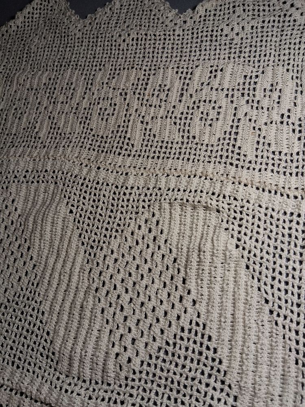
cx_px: 152
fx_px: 305
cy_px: 204
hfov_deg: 53.1
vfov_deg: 67.3
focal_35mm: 26
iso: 40
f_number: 1.8
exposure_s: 1/100
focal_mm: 3.98
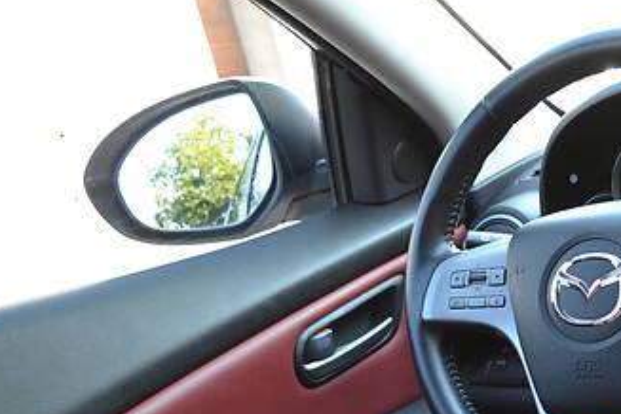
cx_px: 642
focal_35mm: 66
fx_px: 1138
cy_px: 421
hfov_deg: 28.4
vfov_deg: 19.9
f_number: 3.5
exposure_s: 1/30
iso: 400
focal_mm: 18
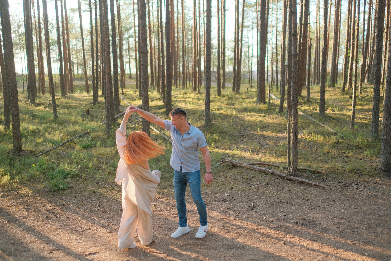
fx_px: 380
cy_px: 130
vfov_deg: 37.9
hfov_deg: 54.4
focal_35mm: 35
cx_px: 196
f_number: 1.4
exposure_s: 1/900
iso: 640
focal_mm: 23
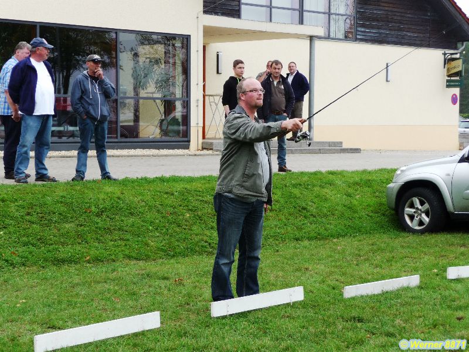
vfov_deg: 19.1
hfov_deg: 25.3
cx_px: 234
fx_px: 1043
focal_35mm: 77
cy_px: 176
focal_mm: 13.1
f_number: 4.6
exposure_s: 1/100
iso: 100
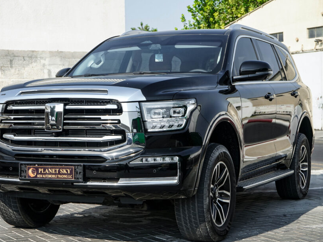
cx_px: 147
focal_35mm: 70
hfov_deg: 27.8
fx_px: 653
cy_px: 122
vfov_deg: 21.0
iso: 320
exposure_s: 1/500
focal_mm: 58
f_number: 9
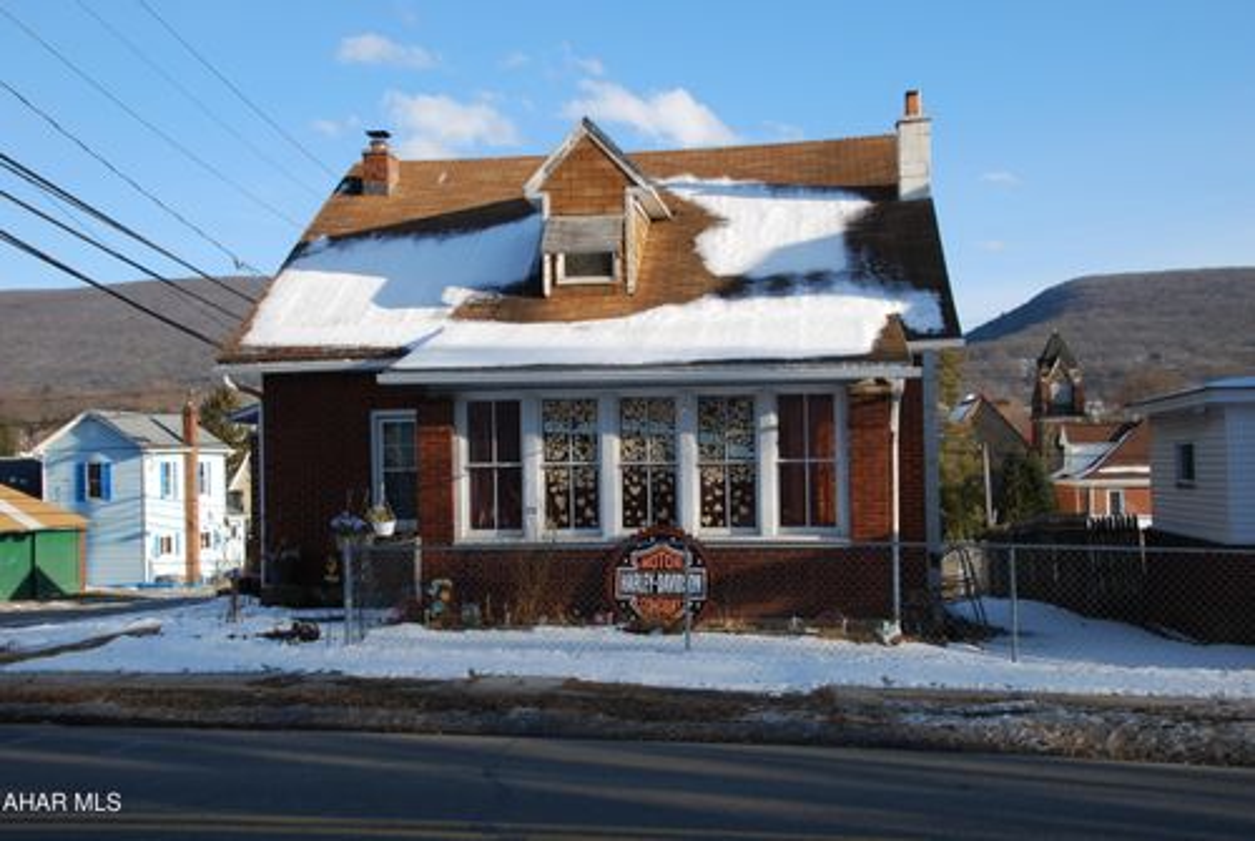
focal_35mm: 39
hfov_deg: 49.5
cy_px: 420
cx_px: 628
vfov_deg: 34.3
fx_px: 1362
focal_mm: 26
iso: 100
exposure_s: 1/160
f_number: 6.3
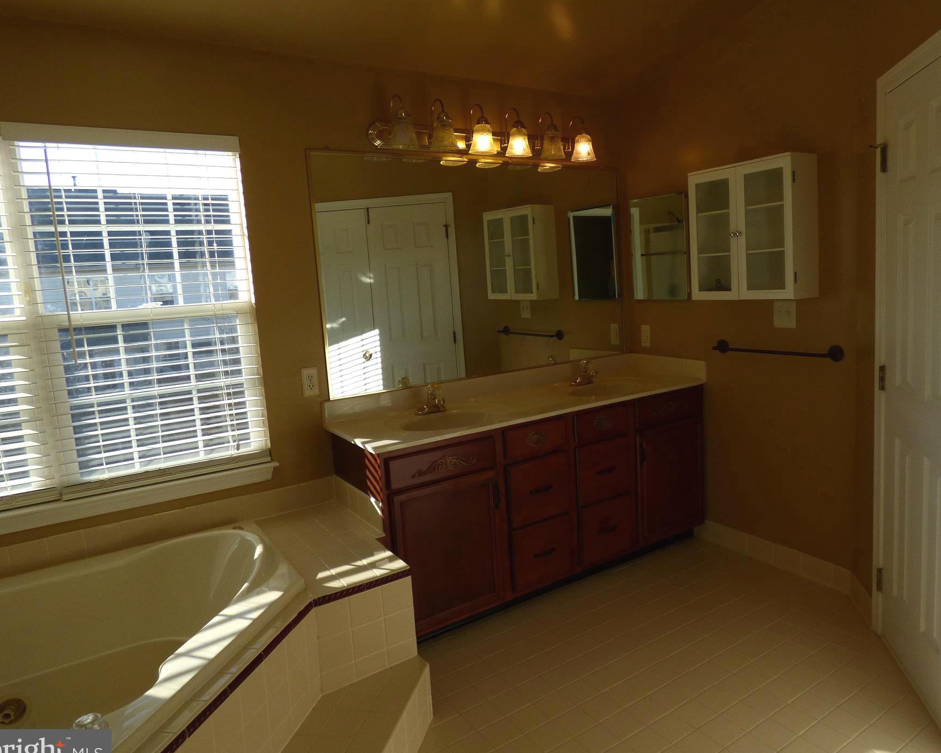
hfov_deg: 72.3
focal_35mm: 23
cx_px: 531
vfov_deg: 60.9
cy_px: 358
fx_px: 641
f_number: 2.8
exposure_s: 1/500
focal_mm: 3.58
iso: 100
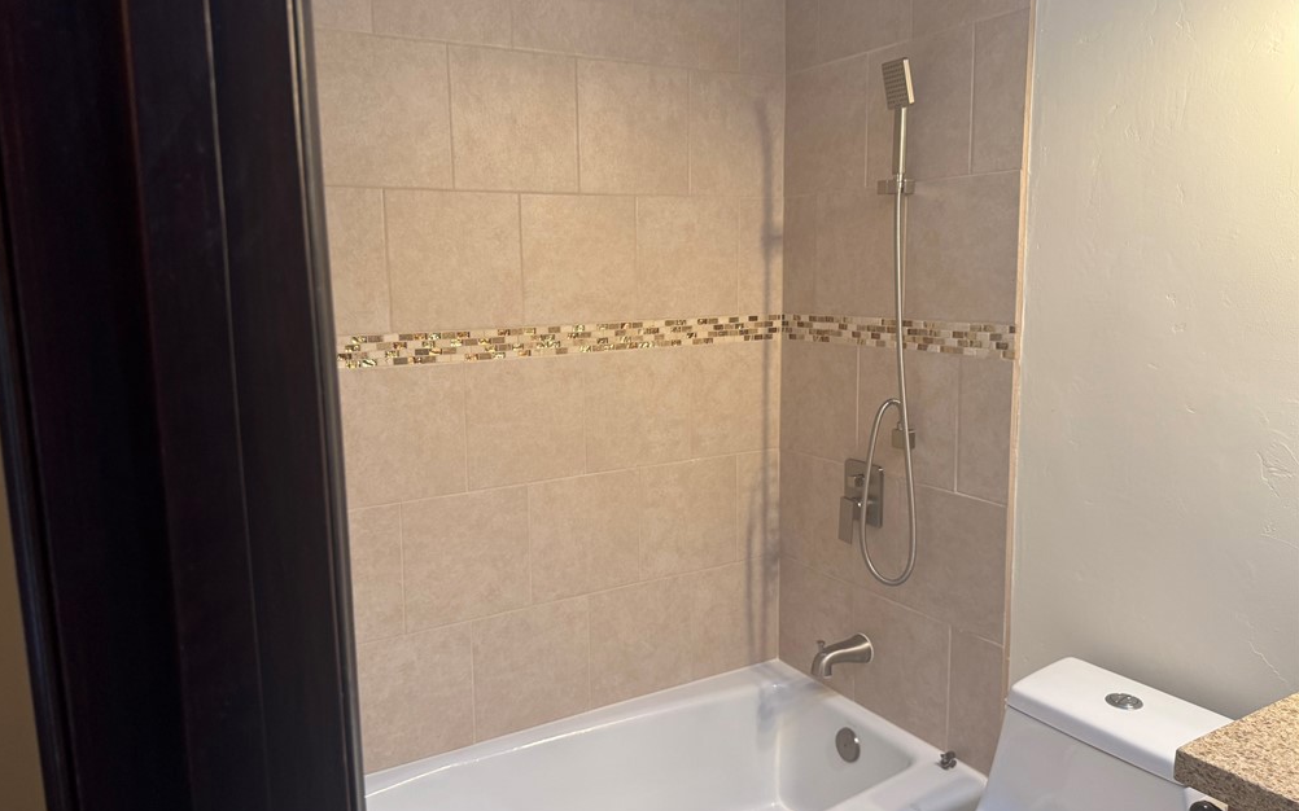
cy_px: 394
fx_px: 920
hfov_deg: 70.4
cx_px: 637
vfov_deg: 47.6
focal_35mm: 26
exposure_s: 1/60
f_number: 1.78
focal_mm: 6.76
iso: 160
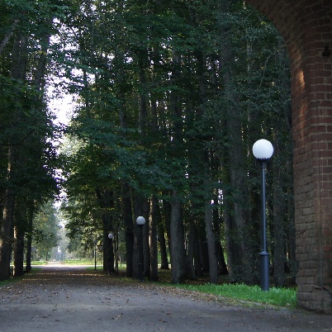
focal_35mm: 76
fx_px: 825
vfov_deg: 22.3
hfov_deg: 22.8
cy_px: 38
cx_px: 159
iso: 100
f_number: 3.5
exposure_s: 1/80
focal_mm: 20
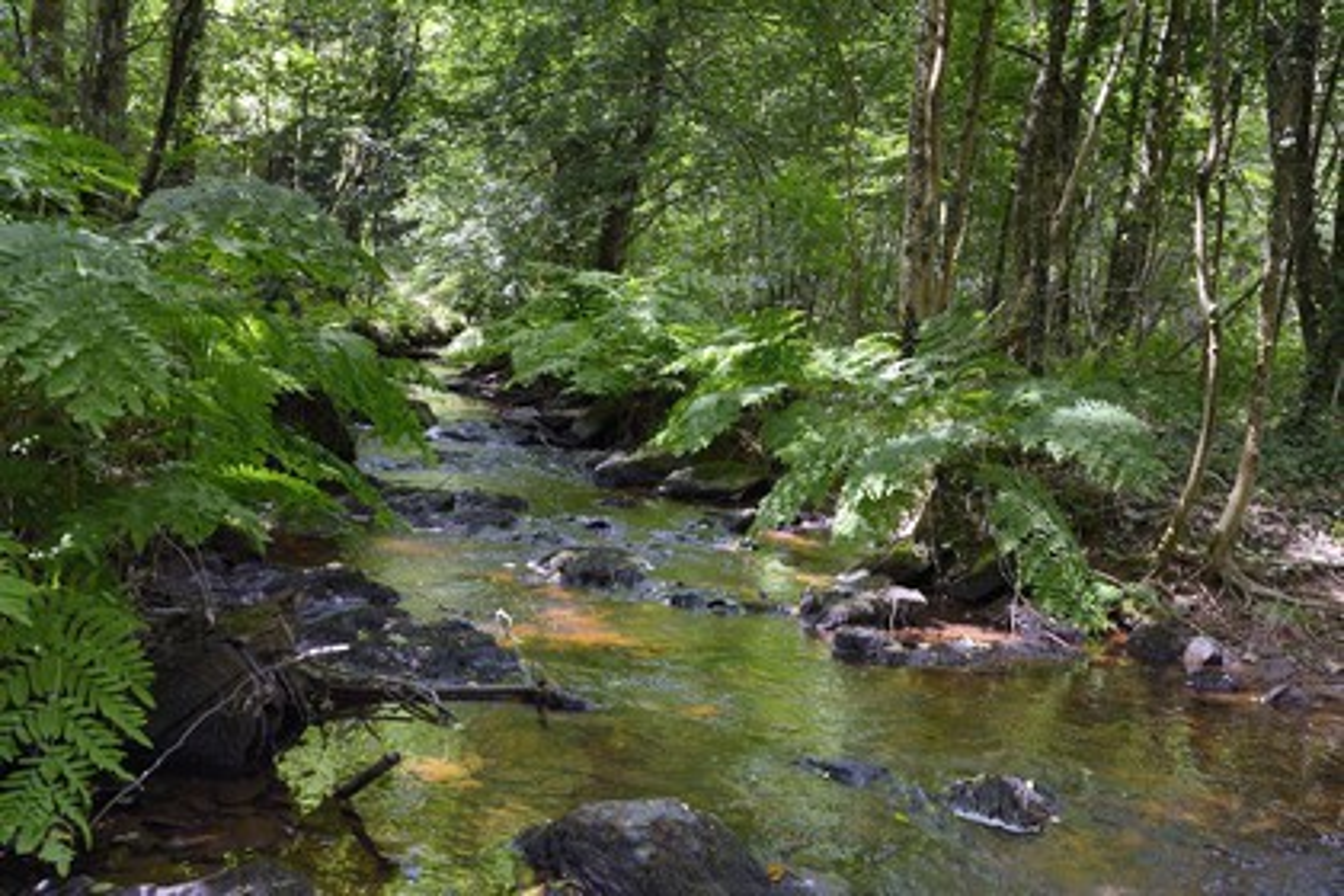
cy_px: 448
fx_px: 1195
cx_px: 672
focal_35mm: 32
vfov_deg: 41.1
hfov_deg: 58.7
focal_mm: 32
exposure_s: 1/80
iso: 800
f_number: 6.3
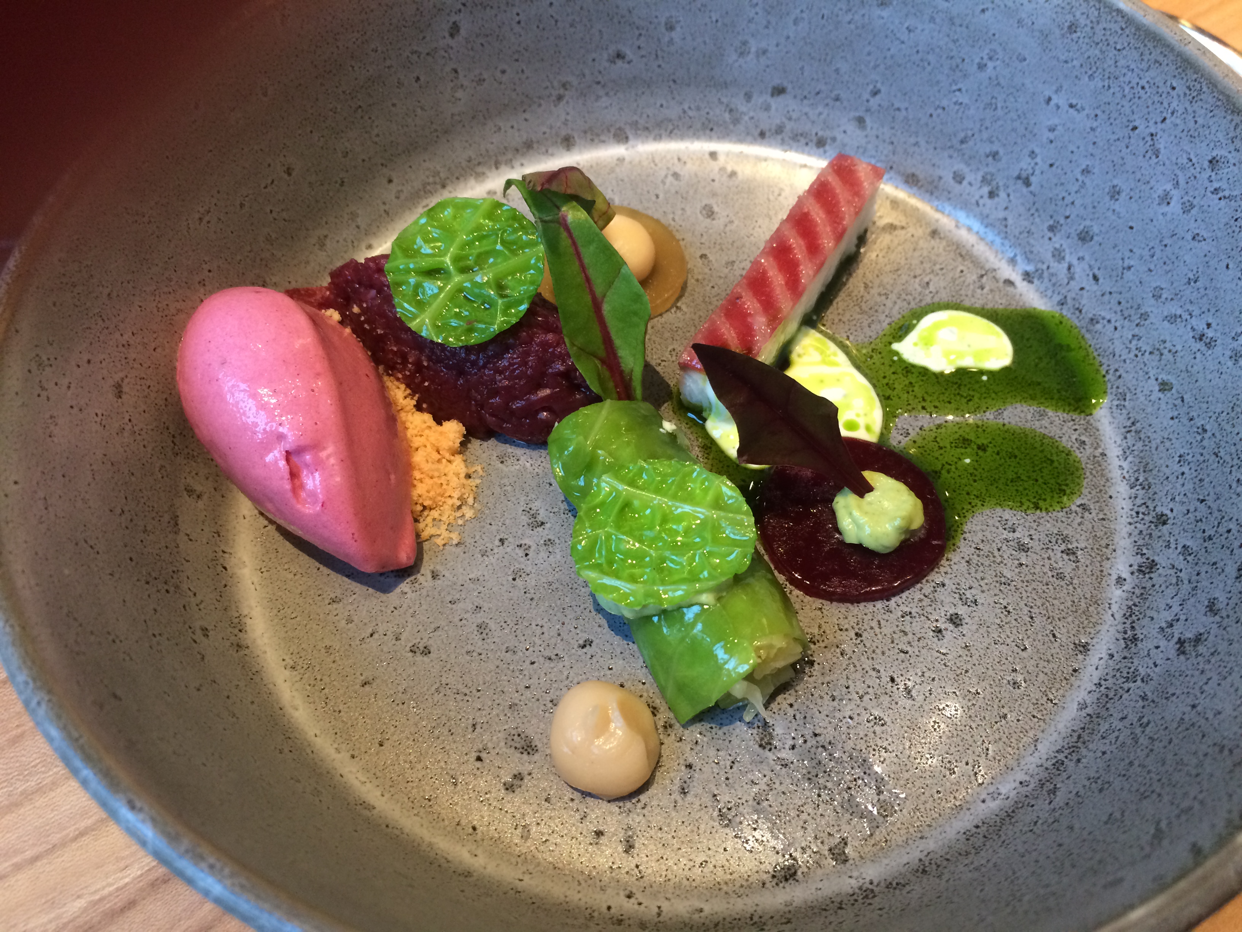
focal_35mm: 29
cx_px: 621
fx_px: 1041
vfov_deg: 48.2
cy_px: 466
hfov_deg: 61.7
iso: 200
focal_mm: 4.15
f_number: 2.2
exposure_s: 1/33
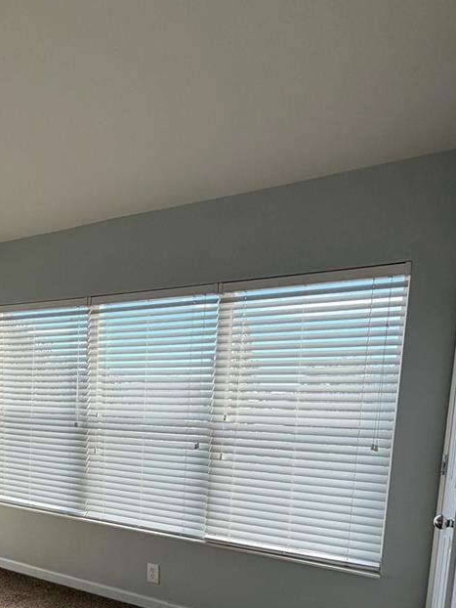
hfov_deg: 49.7
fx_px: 474
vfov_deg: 61.0
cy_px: 469
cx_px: 124
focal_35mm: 27
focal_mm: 2.22
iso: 40
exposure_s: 1/134
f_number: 2.2
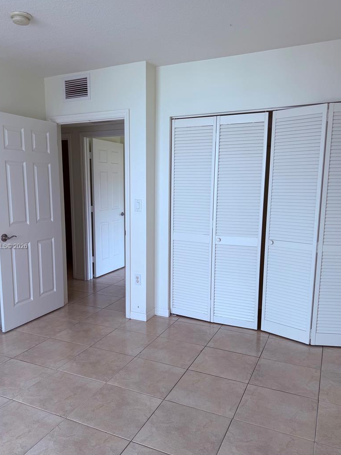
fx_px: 368
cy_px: 247
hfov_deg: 49.5
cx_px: 145
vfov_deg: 63.4
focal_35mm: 28
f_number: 1.78
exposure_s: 1/278
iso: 64
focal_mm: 6.76
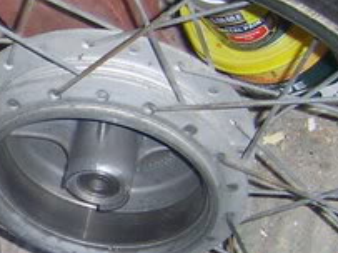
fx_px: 1874
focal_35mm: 192
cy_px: 185
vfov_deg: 7.7
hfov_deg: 10.0
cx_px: -185
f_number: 2.8
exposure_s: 1/30
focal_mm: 7.8
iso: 100
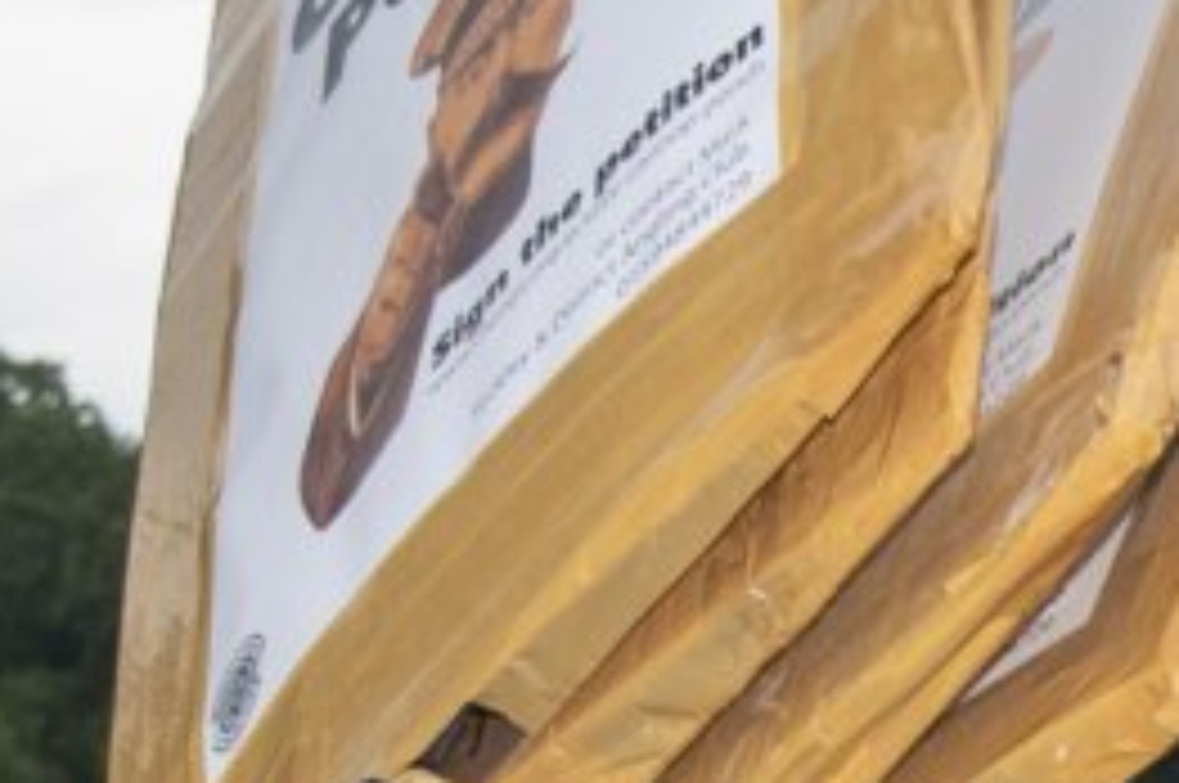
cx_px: 2133
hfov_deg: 6.4
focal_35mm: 317
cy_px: 2261
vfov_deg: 4.2
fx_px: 10366
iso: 500
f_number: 5.6
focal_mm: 27
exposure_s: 1/250
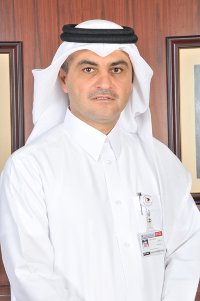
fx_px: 1190
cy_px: 150
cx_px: 100
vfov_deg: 14.4
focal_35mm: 142
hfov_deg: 9.6
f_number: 29
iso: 400
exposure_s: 1/125
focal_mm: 95
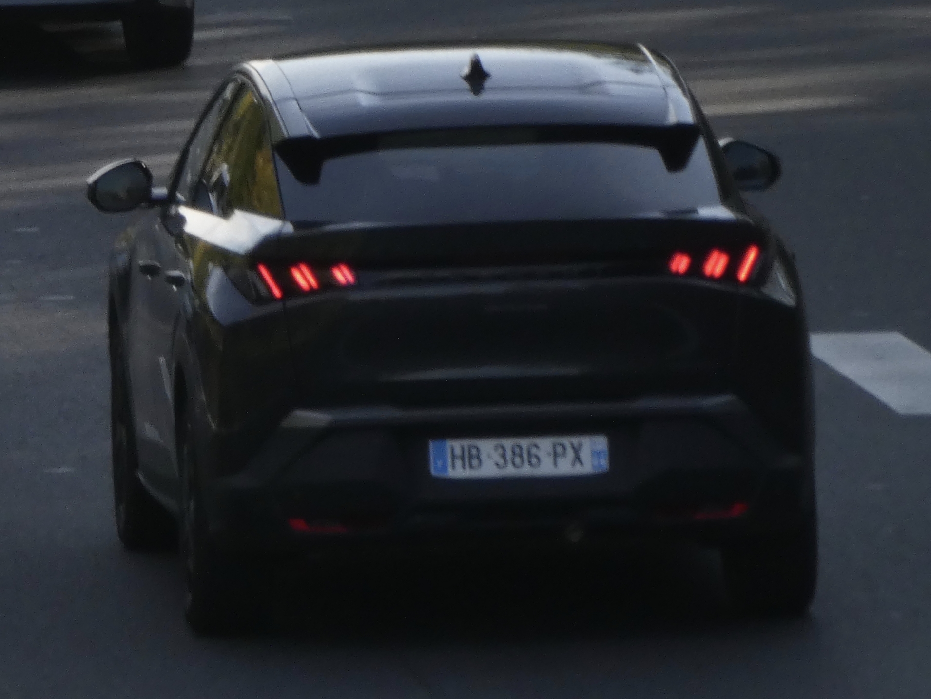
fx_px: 11109
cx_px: 466
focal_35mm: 413
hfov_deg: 4.8
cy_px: 350
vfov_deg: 3.6
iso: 200
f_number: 5.6
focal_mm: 74
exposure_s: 1/500
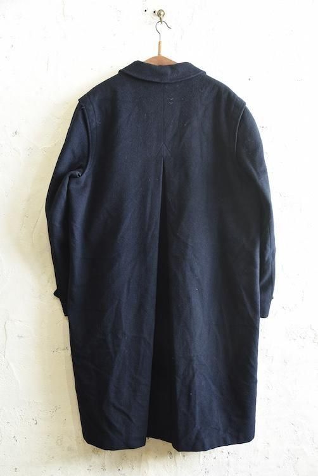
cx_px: 159
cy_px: 238
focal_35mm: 35
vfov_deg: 54.4
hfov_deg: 37.9
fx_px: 463
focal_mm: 35
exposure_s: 1/80
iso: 1600
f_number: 5.6
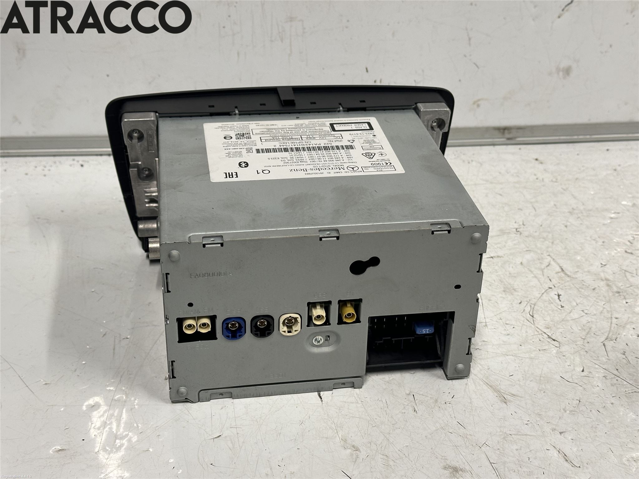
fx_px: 886
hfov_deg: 39.7
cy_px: 240
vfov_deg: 30.3
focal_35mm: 48
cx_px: 320
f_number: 1.78
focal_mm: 6.86
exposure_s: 1/50
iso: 80
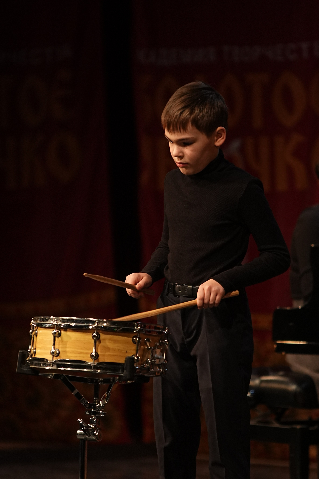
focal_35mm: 300
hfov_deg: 4.6
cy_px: 240
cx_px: 160
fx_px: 3987
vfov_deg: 6.9
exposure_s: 1/400
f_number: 2.8
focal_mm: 200
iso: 1600
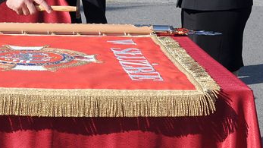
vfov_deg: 8.2
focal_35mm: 146
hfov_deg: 14.7
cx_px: 72
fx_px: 1018
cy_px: -47
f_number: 10
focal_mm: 38
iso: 400
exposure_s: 1/400
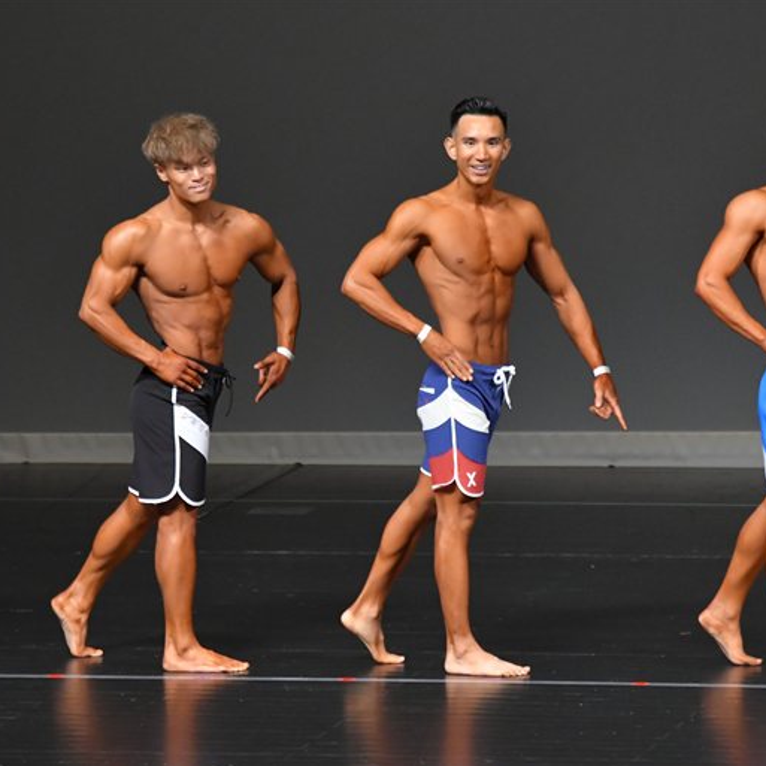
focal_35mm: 385
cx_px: 301
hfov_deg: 4.6
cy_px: 384
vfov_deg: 4.6
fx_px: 9639
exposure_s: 1/400
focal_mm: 200
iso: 4000
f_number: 5.6
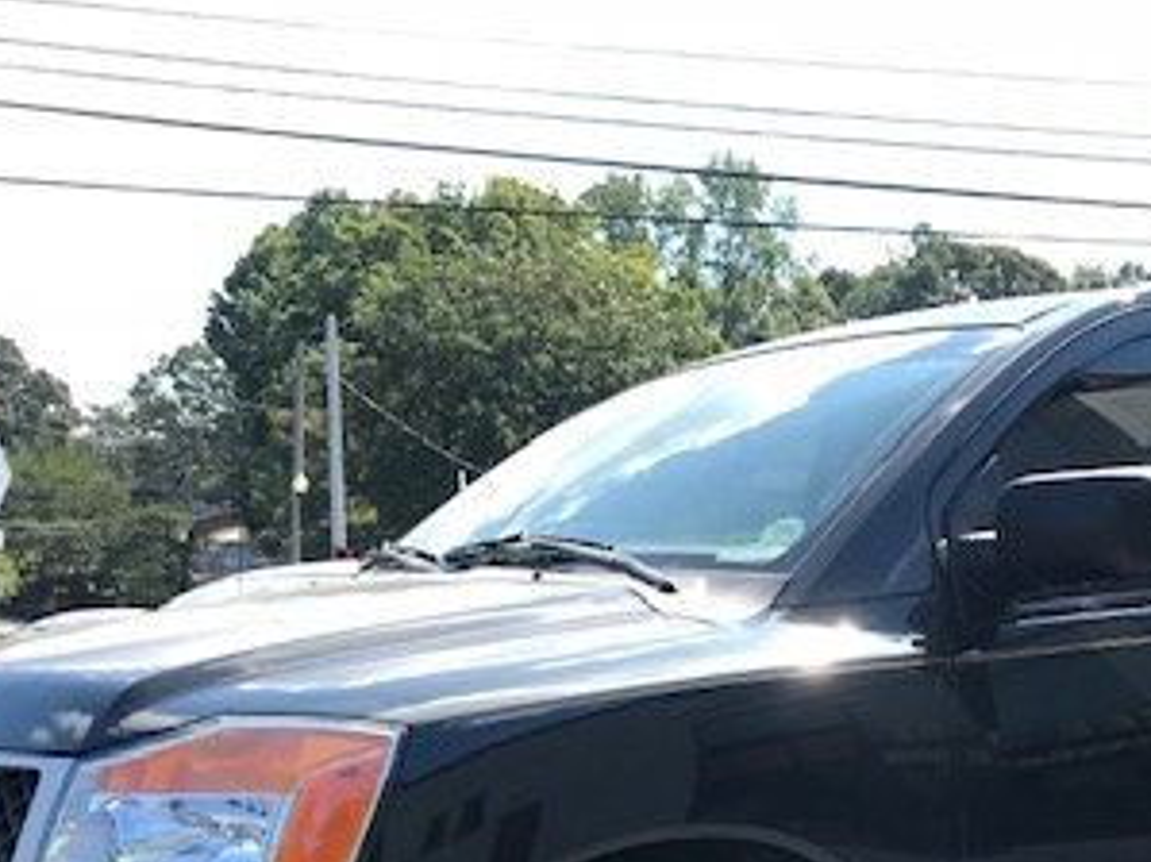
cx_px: 870
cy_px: 904
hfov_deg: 31.6
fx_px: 1994
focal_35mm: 60
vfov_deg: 23.2
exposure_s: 1/778
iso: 20
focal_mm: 3.99
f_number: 1.8
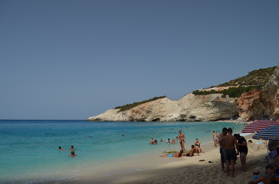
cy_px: 92
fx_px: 209
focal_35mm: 27
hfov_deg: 67.5
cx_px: 140
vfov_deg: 47.7
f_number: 6.7
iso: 160
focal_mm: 18
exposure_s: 1/500
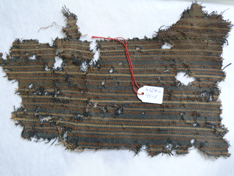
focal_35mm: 42
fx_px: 284
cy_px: 88
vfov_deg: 34.3
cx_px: 117
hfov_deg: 44.8
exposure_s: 1/20
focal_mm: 8.8
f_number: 2.8
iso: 200
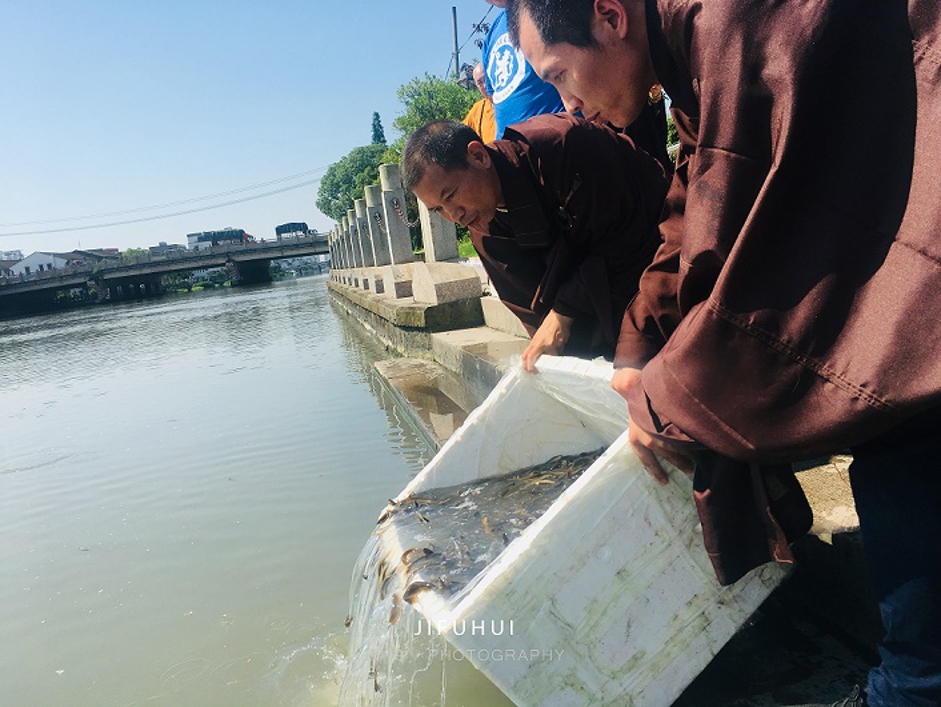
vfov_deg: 48.3
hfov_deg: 61.6
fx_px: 789
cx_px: 470
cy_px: 354
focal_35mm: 29
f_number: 2.2
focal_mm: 4.15
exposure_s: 1/1709
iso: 25
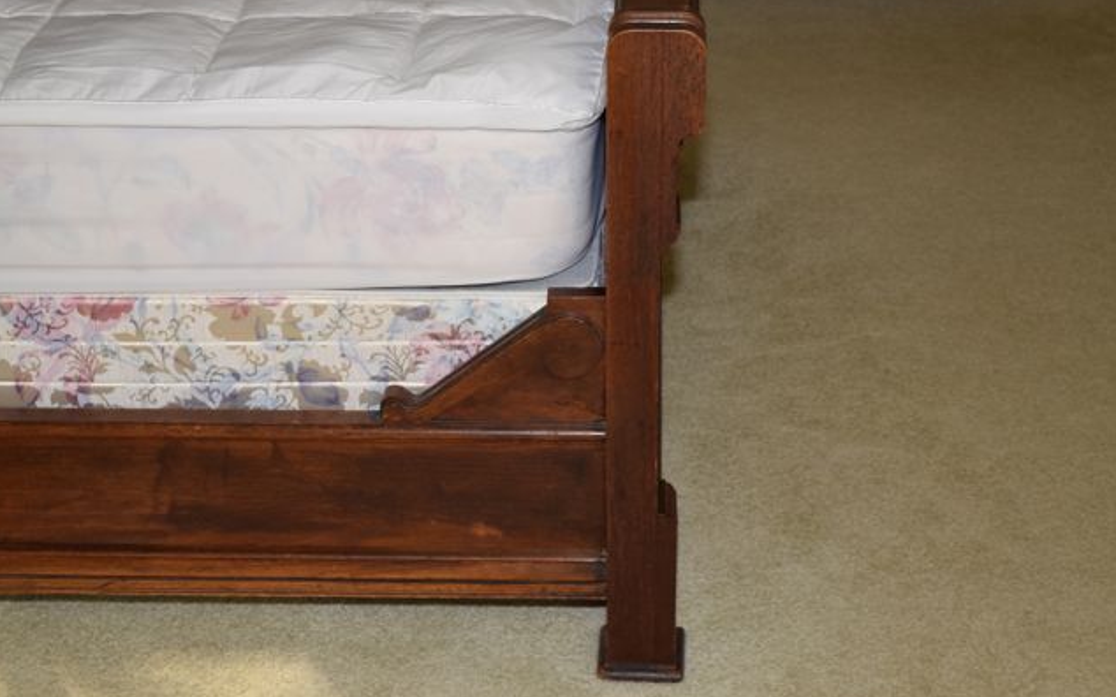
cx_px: 558
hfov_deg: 29.0
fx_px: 2159
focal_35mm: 71
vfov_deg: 18.3
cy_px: 355
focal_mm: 46
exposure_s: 1/125
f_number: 5.6
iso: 800
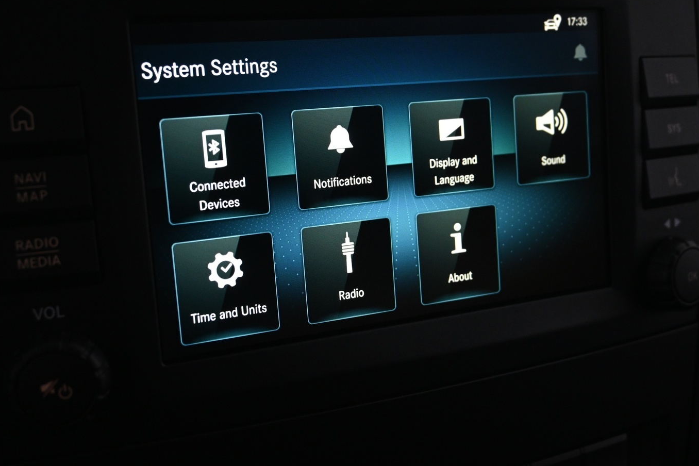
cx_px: 363
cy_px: 222
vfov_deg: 30.6
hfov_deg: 44.6
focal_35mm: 44
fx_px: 852
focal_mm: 24.5
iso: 1600
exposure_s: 1/40
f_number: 4.2
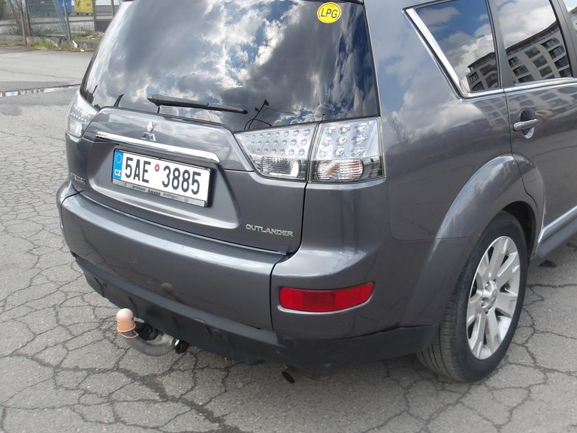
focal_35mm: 36
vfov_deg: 39.5
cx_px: 358
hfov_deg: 50.9
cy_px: 176
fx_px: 600
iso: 100
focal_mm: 4.9
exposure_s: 1/381
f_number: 3
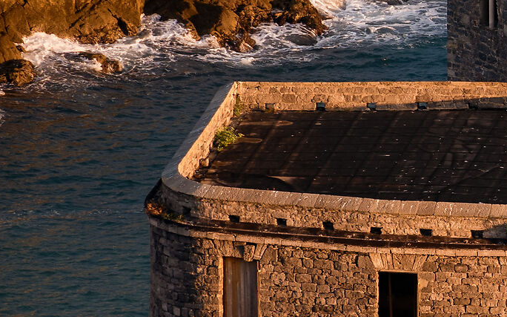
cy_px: 91
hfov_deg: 1.6
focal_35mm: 1331
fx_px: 18385
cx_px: 801
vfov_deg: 1.0
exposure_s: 1/180
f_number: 7.1
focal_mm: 248.9
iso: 200
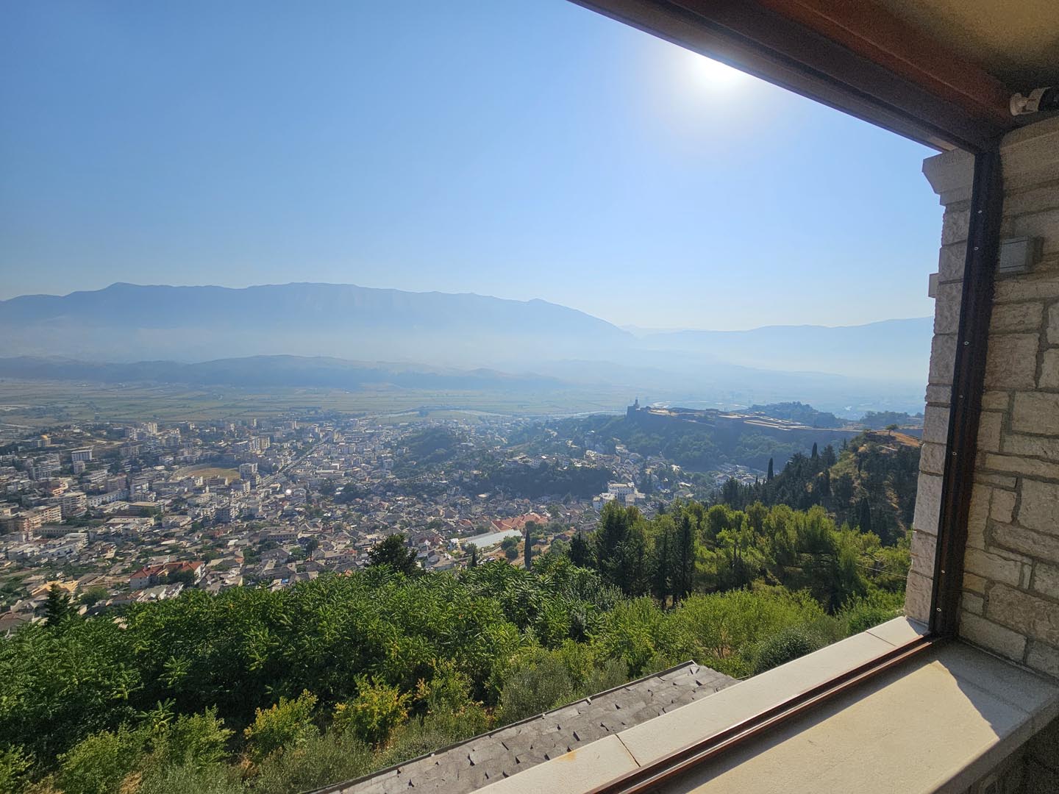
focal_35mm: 13
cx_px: 530
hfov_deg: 106.2
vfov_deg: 89.9
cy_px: 397
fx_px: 398
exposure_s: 1/4730
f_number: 2.2
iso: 50
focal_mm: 2.2
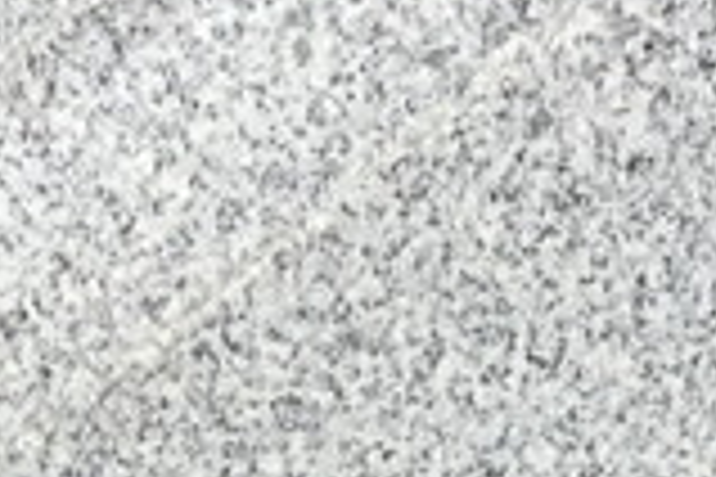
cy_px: 1415
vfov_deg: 6.8
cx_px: 459
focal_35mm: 182
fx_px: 3619
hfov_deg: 11.3
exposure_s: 1/250
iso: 25
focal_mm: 3.3
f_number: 2.4
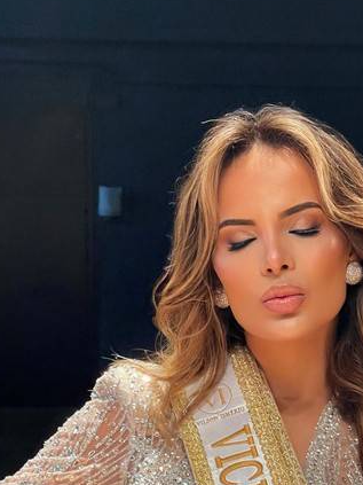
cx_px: 270
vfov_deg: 18.4
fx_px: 1483
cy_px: 366
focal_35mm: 106
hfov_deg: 13.9
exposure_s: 1/60
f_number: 2.2
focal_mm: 7.5
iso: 640
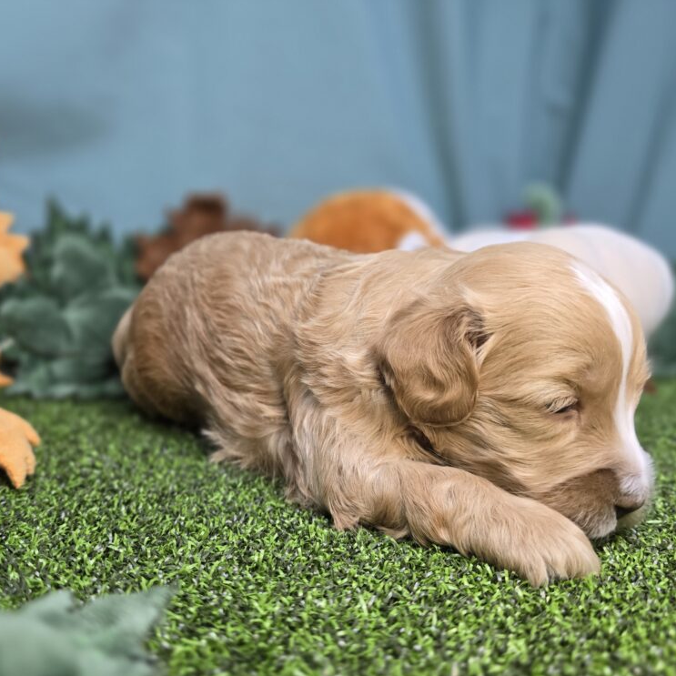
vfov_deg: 57.3
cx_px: 298
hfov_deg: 57.1
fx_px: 619
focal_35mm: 28
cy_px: 346
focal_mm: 6.3
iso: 320
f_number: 1.7
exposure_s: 1/359
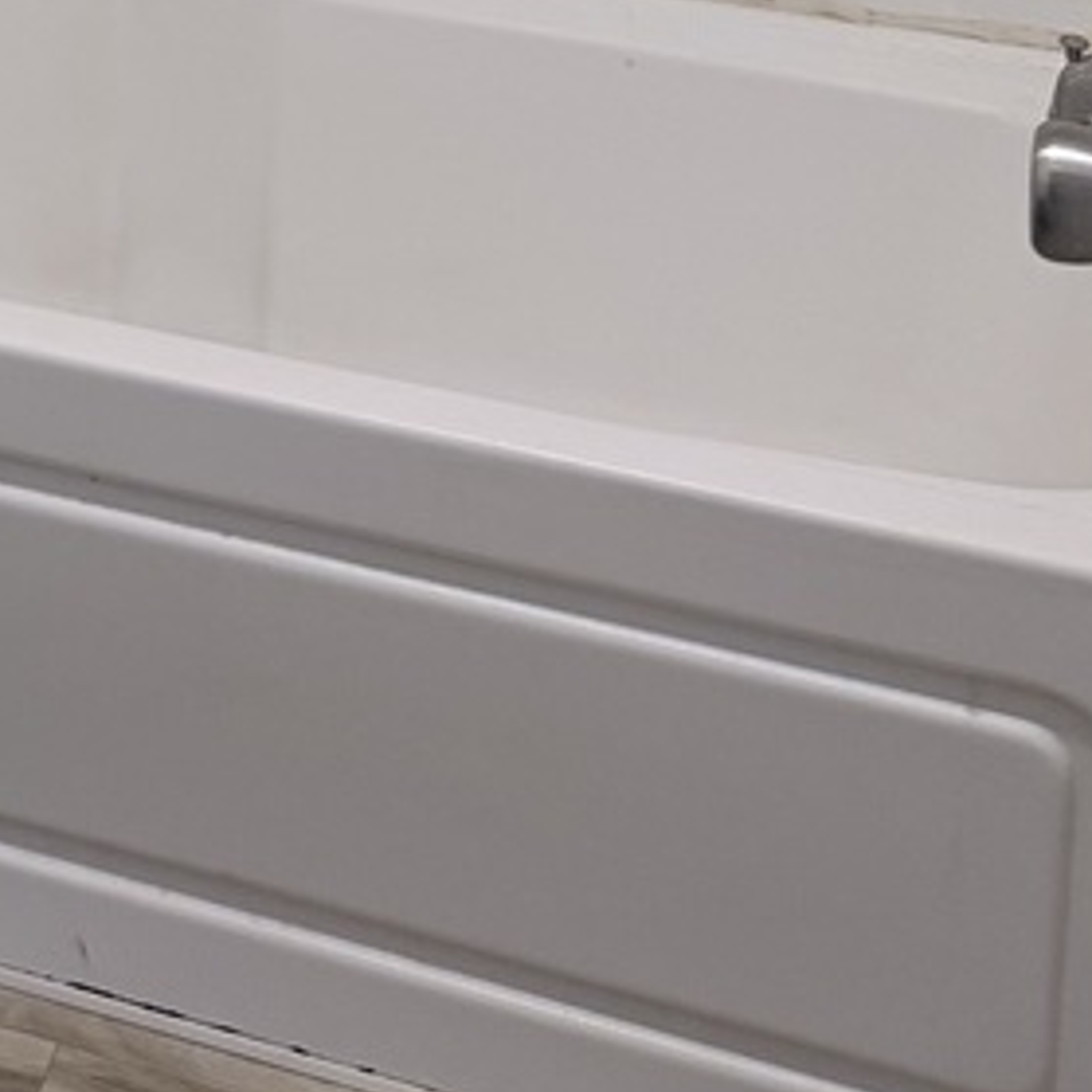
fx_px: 2927
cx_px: -333
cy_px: -853
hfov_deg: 19.5
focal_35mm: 82
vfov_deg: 17.4
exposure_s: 1/60
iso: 250
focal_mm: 6.76
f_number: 1.78
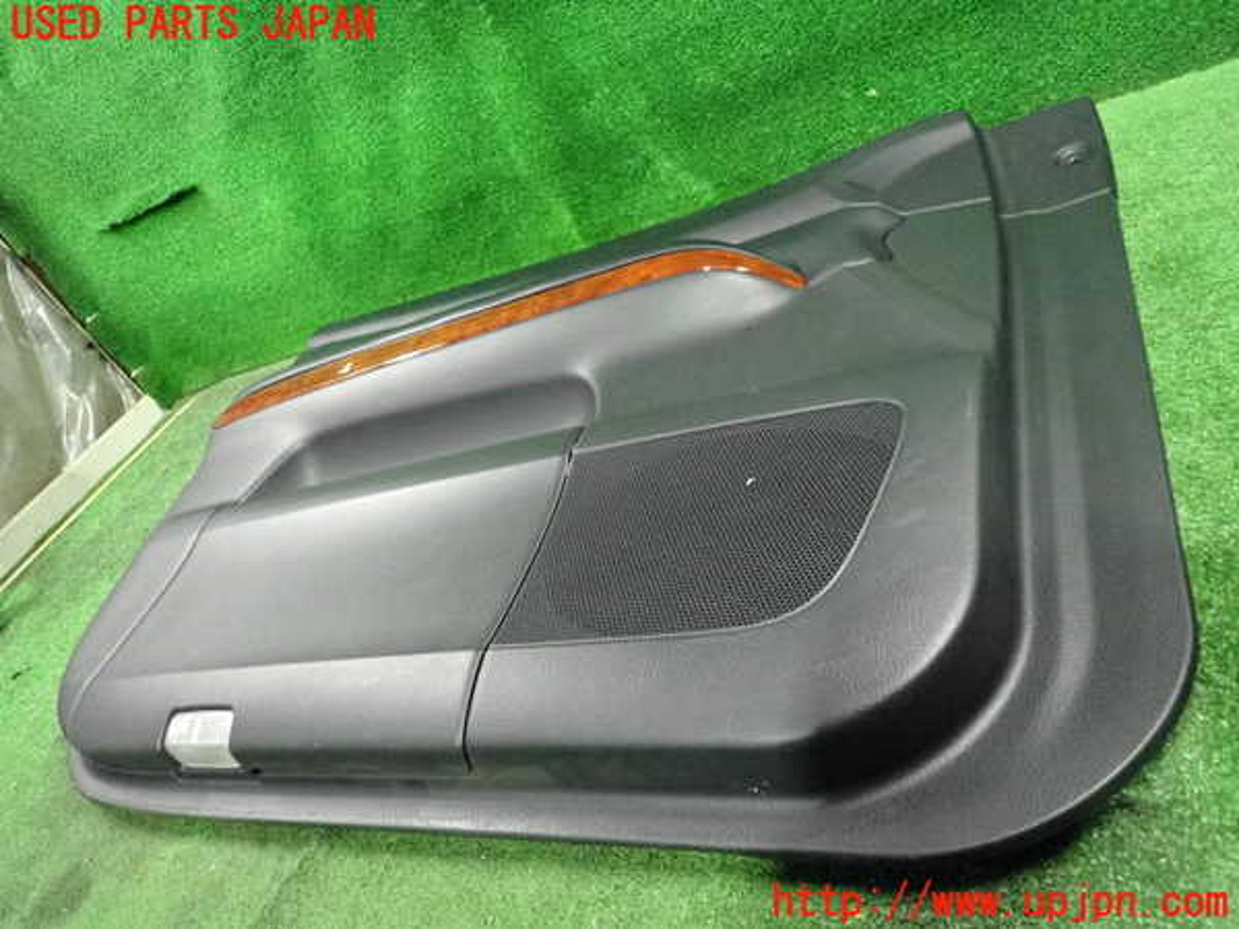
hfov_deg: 69.4
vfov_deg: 54.9
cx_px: 620
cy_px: 464
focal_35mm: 25
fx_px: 895
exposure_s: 1/125
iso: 2500
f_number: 2
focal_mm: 4.5
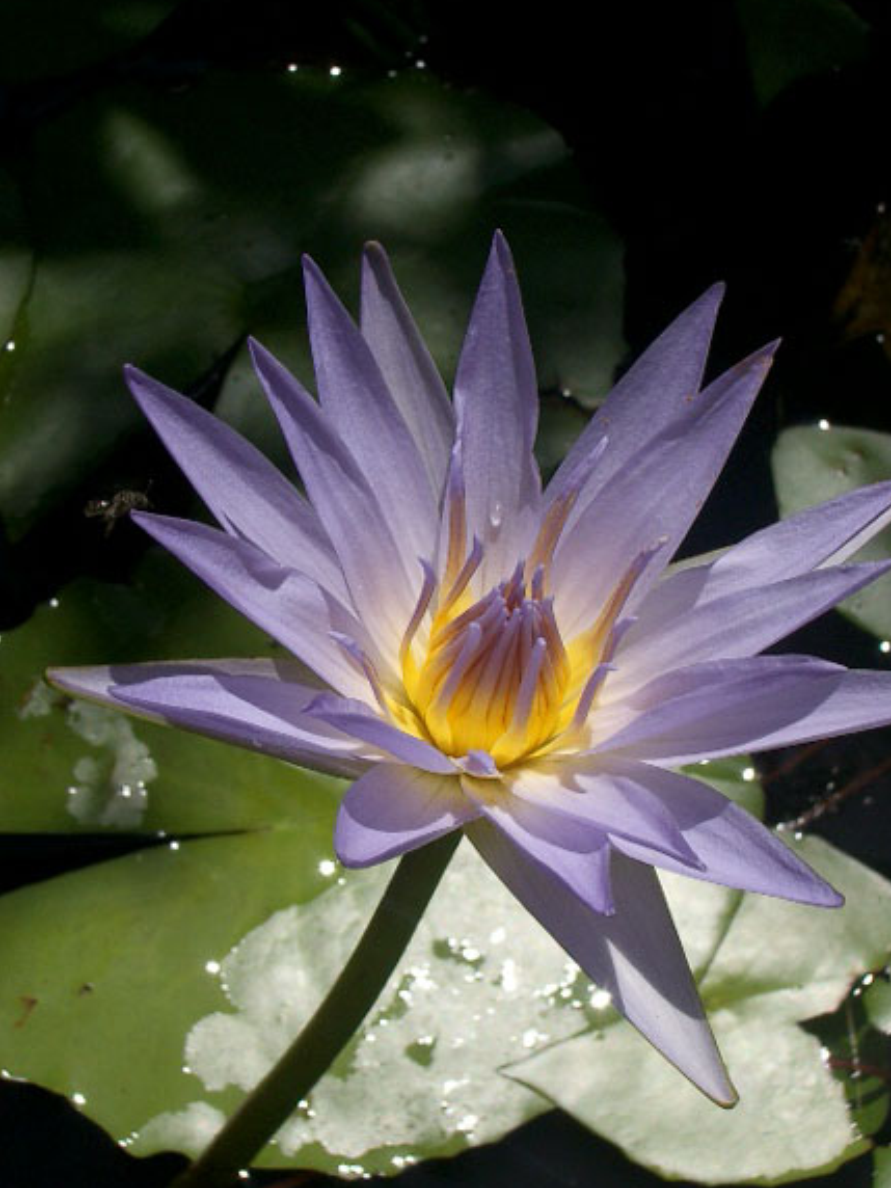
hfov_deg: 22.6
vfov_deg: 29.8
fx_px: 2231
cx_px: 465
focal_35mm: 65
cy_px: 609
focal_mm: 10.2
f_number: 5.6
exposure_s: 1/800
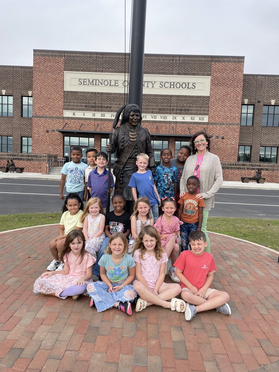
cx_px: 140
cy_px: 186
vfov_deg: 67.3
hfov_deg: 53.1
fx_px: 279
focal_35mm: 26
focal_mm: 4.2
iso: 32
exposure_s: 1/1261
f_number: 1.6
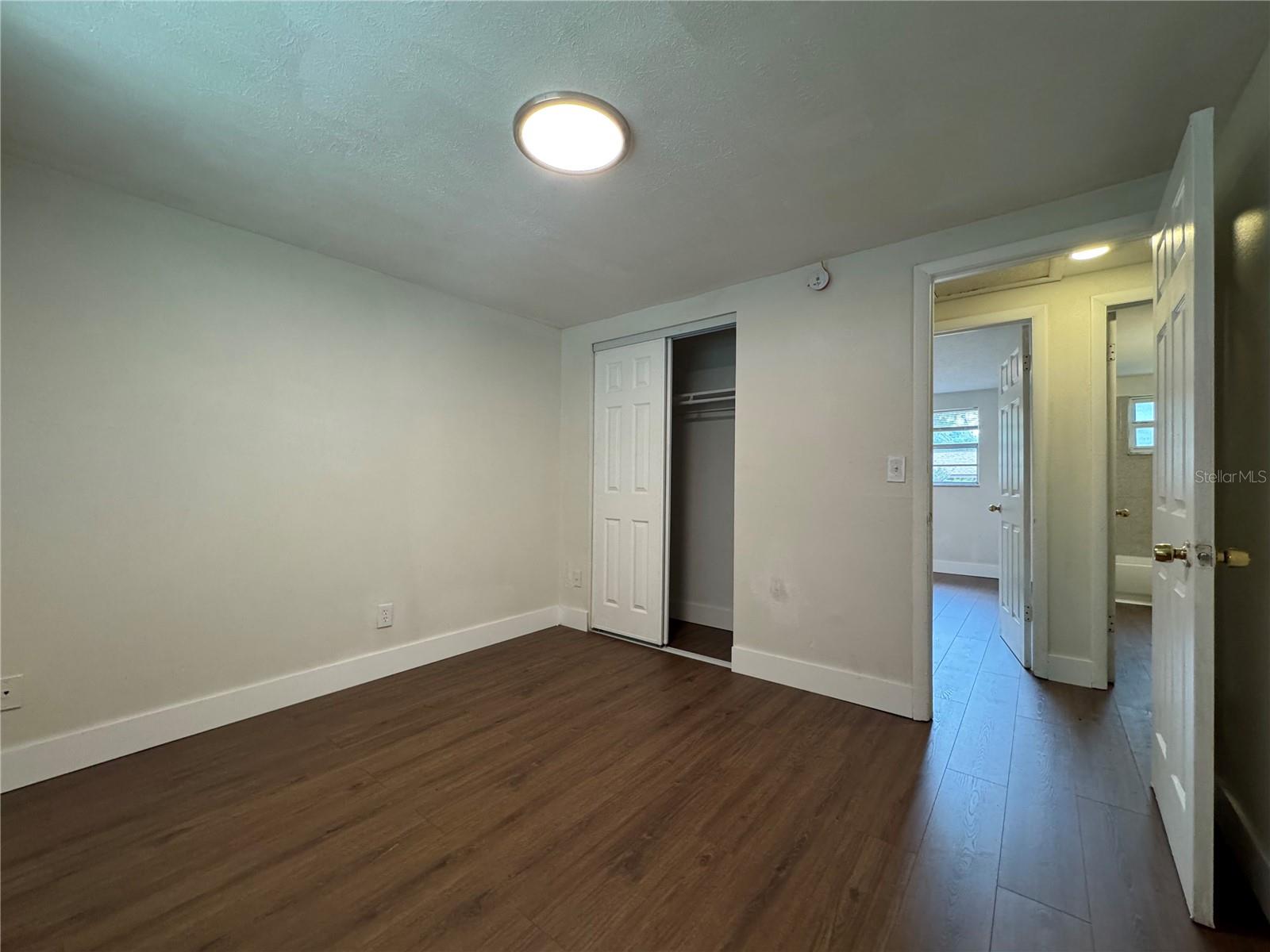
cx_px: 635
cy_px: 476
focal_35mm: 14
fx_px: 514
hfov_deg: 102.1
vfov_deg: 85.7
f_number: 2.2
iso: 320
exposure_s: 1/120
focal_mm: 2.22
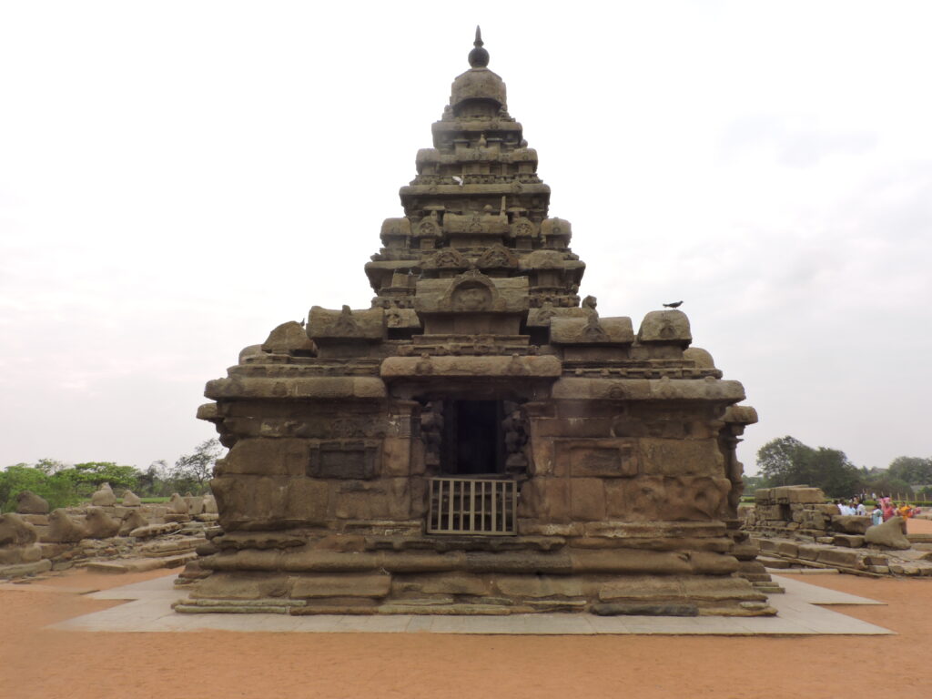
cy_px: 350
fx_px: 646
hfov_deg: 71.6
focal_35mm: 24
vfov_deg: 56.8
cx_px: 466
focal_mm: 4.3
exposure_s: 1/60
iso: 100
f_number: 8.3
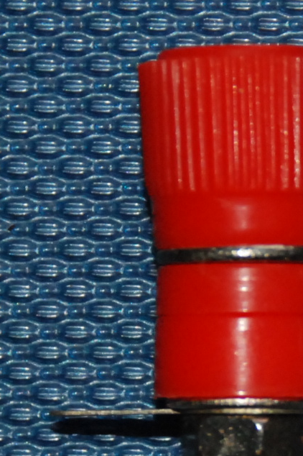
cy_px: 339
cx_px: 497
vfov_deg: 4.0
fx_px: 6512
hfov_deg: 2.7
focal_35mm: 515
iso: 1000
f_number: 5.6
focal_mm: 75
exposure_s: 1/60
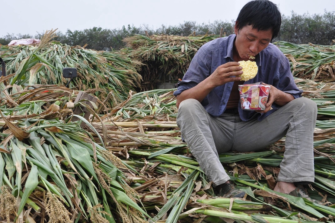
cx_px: 168
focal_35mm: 52
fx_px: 488
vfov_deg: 25.7
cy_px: 112
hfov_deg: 37.9
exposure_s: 1/200
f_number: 10
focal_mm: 35
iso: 200
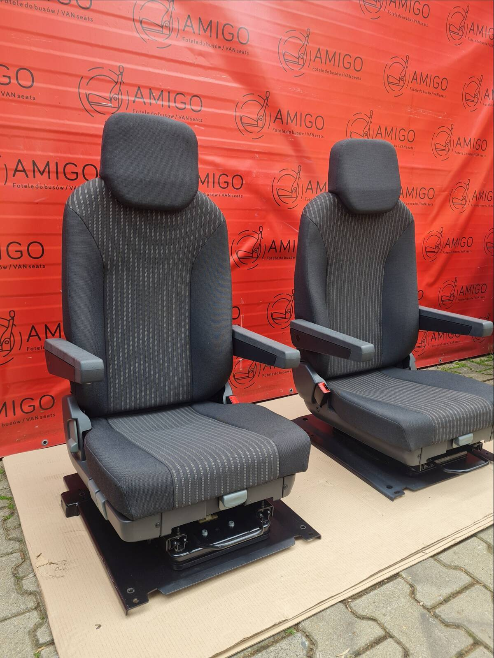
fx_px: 495
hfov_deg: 53.1
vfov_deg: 67.3
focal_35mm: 26
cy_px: 329
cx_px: 247
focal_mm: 5.4
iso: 50
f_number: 1.8
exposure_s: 1/164
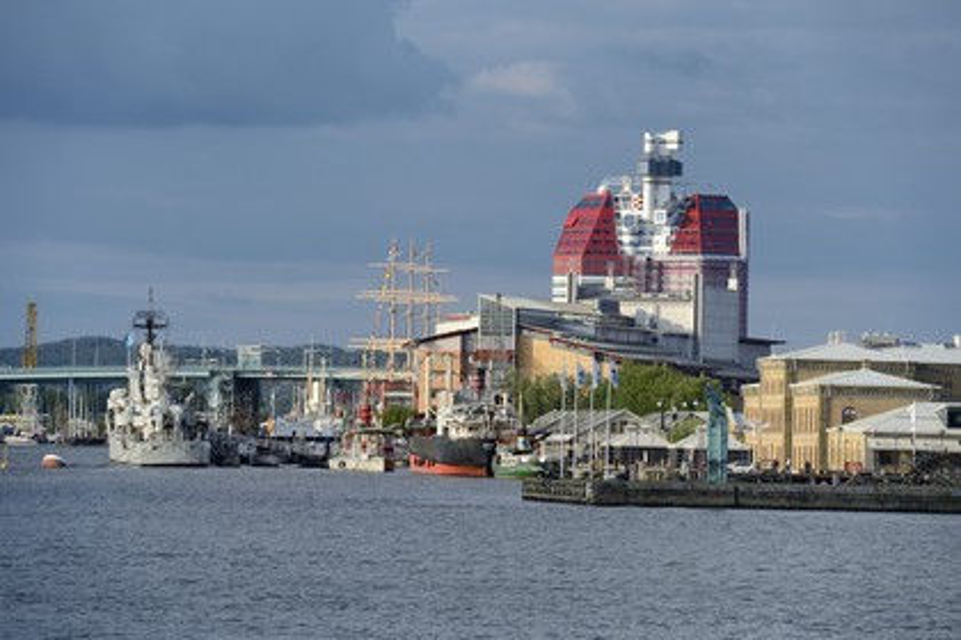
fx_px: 5338
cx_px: 480
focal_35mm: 200
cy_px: 320
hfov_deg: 10.3
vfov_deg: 6.9
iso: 200
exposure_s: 1/500
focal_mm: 200
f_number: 8
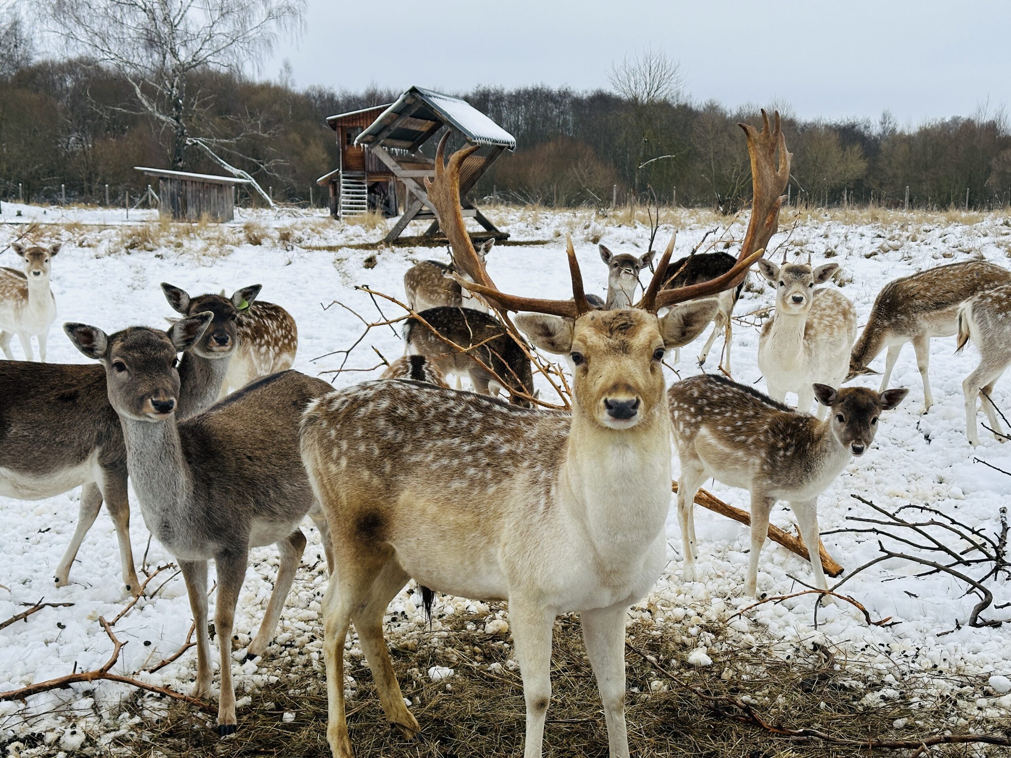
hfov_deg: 39.7
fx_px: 1402
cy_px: 379
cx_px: 506
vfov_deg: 30.3
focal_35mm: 48
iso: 64
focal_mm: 6.86
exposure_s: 1/850
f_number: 1.78
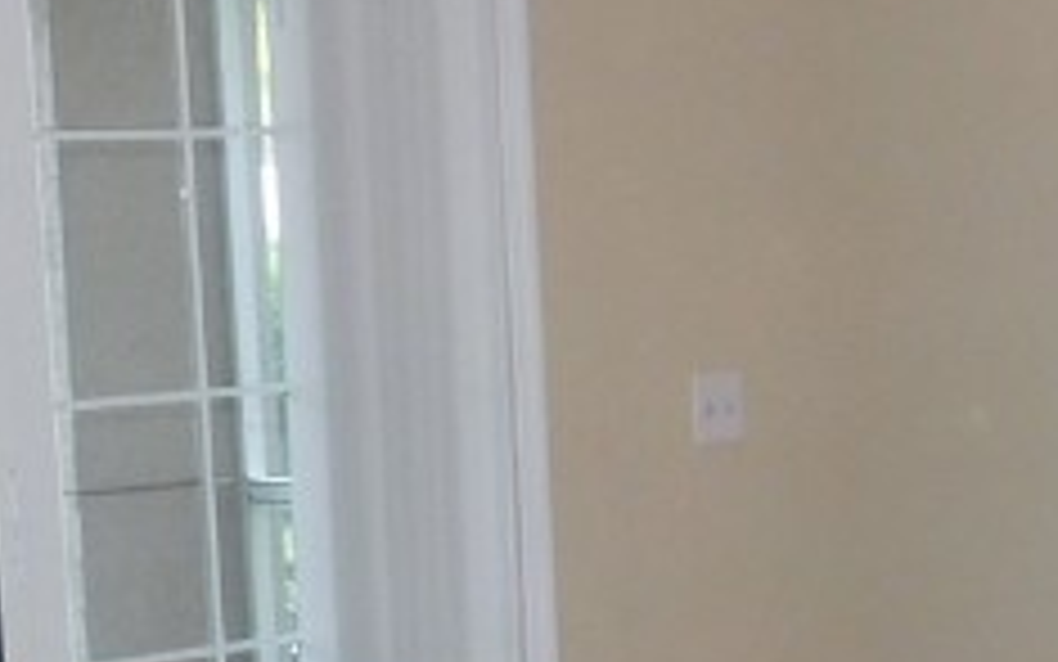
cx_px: 783
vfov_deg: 11.6
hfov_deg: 18.7
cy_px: 721
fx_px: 3201
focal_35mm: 111
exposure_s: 1/30
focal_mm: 4.3
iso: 200
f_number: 3.3
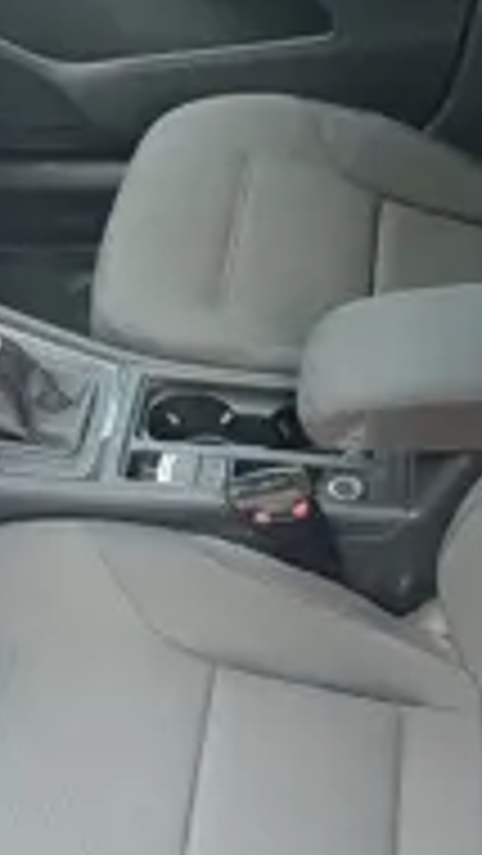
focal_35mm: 55
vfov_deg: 37.8
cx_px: 410
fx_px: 1249
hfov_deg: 21.5
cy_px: 446
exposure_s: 1/50.1
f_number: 1.88
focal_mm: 5.59
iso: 321
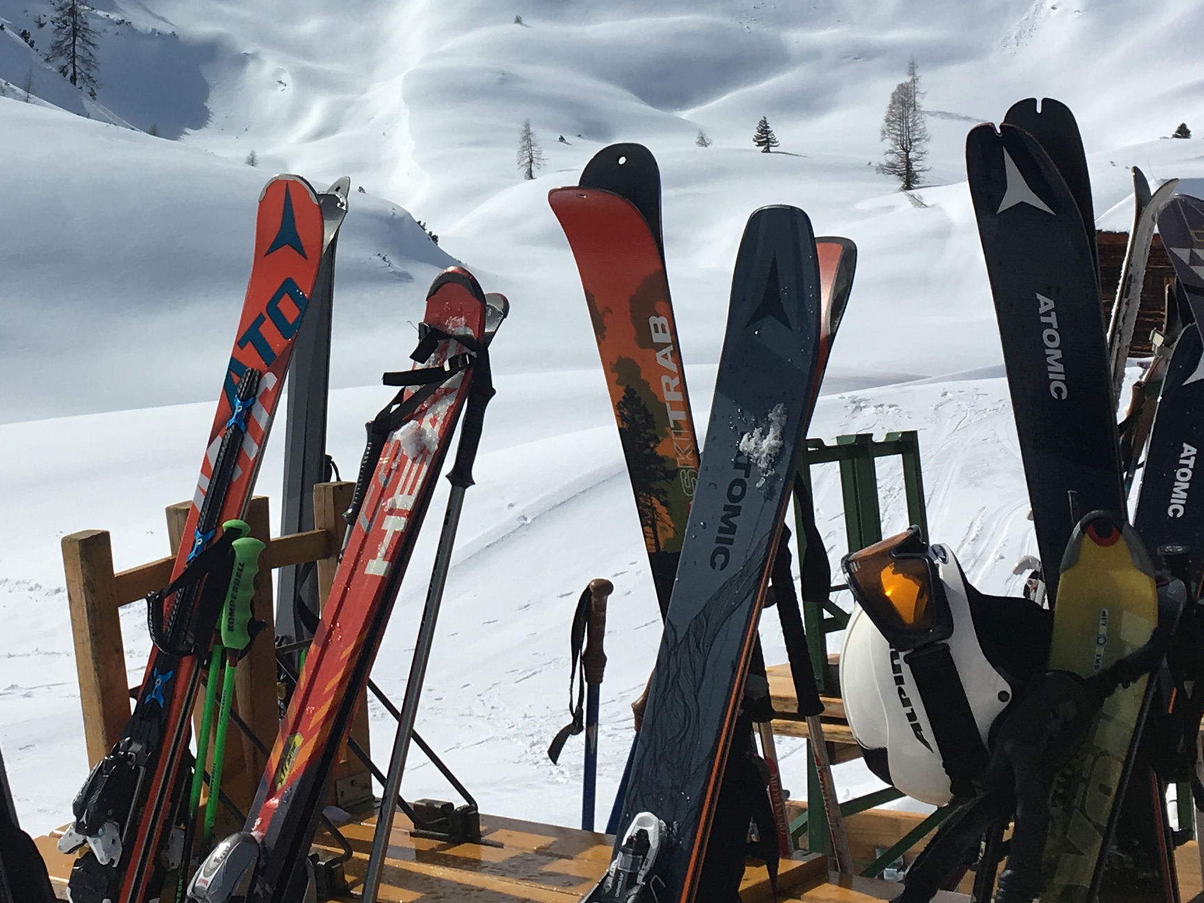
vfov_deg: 21.1
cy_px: 55
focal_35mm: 68
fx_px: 2365
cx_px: 357
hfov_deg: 28.3
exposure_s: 1/3846
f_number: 2.2
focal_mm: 4.15
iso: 25
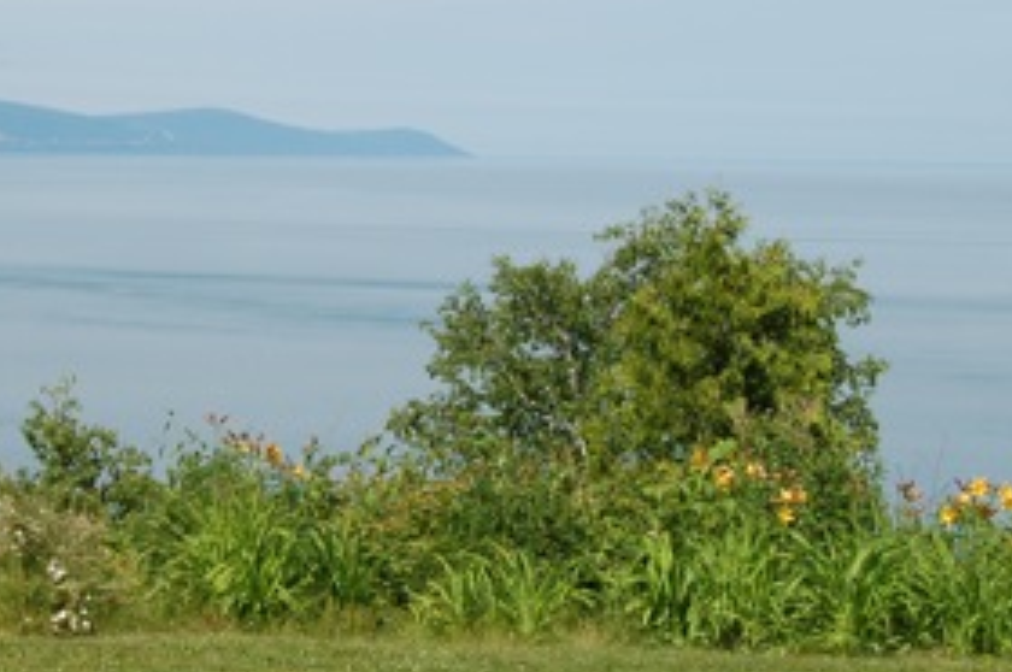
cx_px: 304
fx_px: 2892
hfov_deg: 19.8
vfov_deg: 13.2
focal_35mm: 103
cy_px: 240
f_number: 9
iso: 200
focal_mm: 32
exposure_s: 1/320
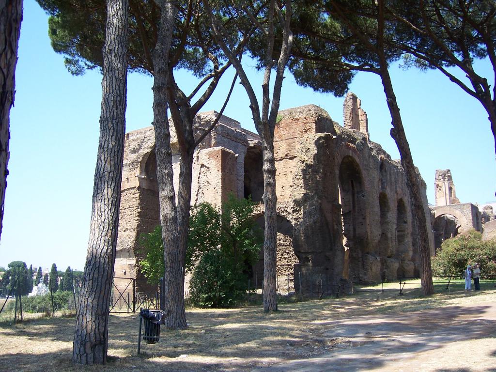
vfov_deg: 39.7
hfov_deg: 51.4
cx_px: 248
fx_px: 516
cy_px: 186
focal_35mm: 36
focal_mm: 6
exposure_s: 1/500
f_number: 3
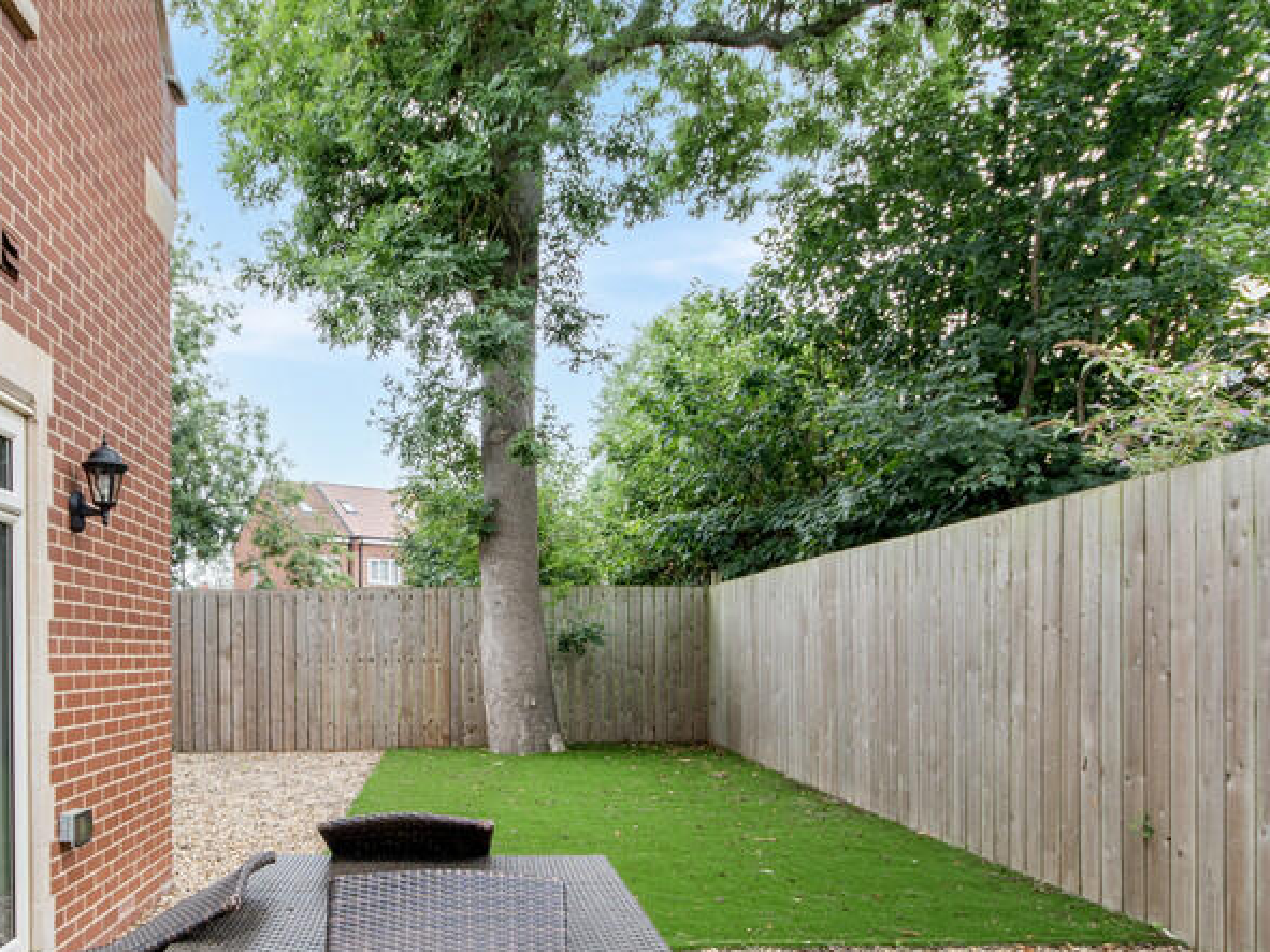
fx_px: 917
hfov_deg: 65.9
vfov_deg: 53.8
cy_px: 631
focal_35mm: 25
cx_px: 346
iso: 100
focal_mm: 10
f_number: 8
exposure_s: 1/25
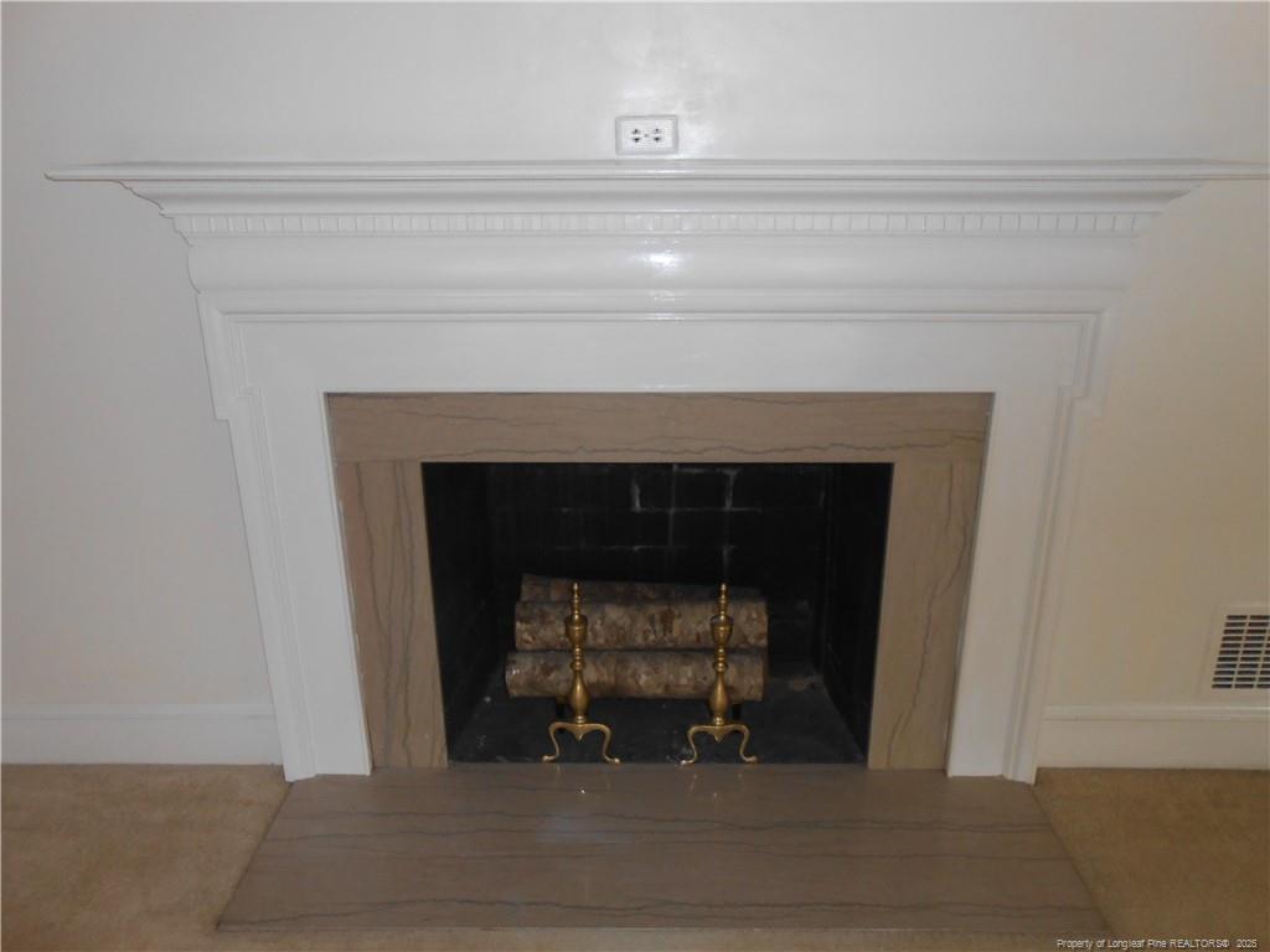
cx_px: 635
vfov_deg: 53.1
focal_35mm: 26
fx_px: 954
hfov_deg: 67.3
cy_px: 476
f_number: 3.5
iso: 200
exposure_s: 1/25
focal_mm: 4.6
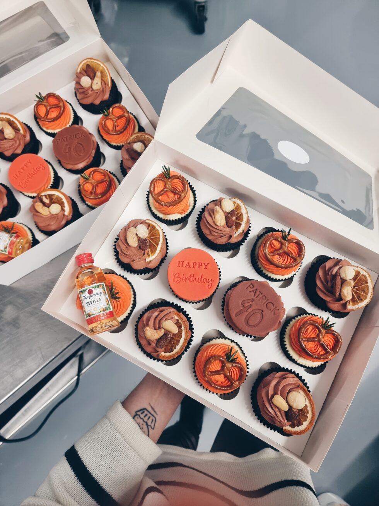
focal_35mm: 24
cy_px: 253
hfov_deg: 56.8
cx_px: 190
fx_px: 350
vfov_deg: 71.6
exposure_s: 1/50
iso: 200
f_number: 1.8
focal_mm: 6.7
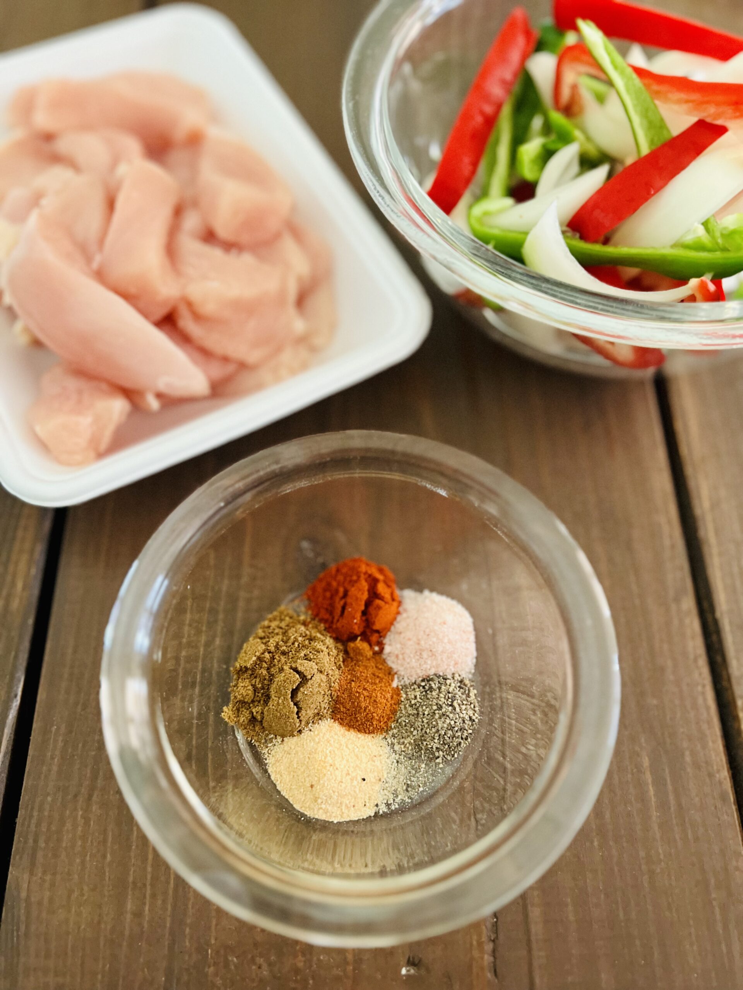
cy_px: 495
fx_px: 744
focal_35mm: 26
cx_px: 372
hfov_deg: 53.1
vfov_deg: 67.3
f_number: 1.5
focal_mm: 5.7
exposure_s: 1/40
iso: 640
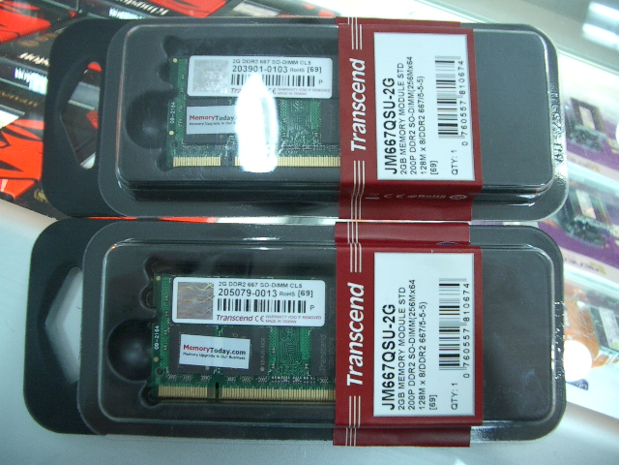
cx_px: 310
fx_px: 626
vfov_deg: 40.7
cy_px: 232
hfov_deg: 52.6
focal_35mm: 35
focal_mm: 5.8
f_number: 2.6
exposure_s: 1/25
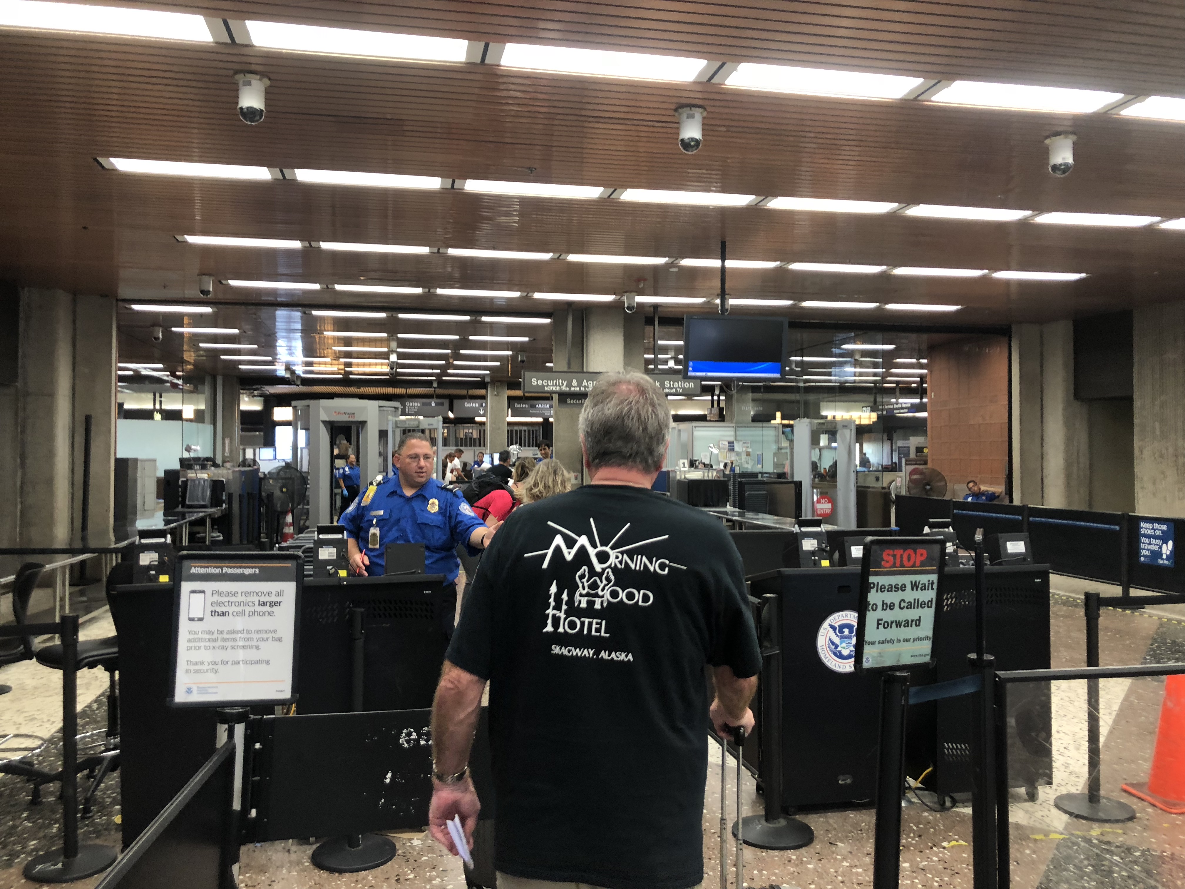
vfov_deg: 49.7
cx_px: 592
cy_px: 444
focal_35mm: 28
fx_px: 959
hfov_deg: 63.4
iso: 40
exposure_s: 1/15
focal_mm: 3.99
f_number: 1.8
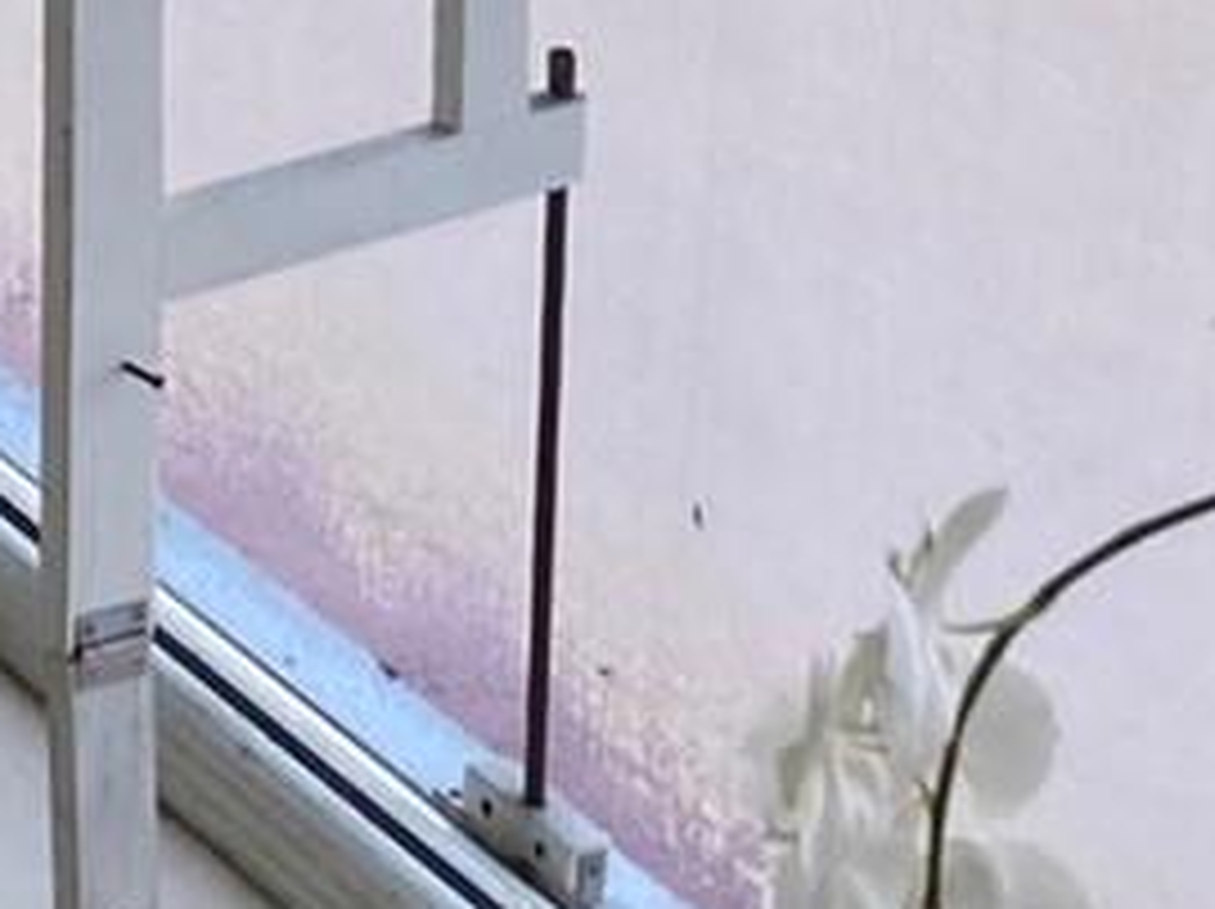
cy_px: -1089
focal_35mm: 166
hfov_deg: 11.0
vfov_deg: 8.3
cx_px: -1048
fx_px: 5821
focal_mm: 3.99
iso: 40
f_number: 1.8
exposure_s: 1/120
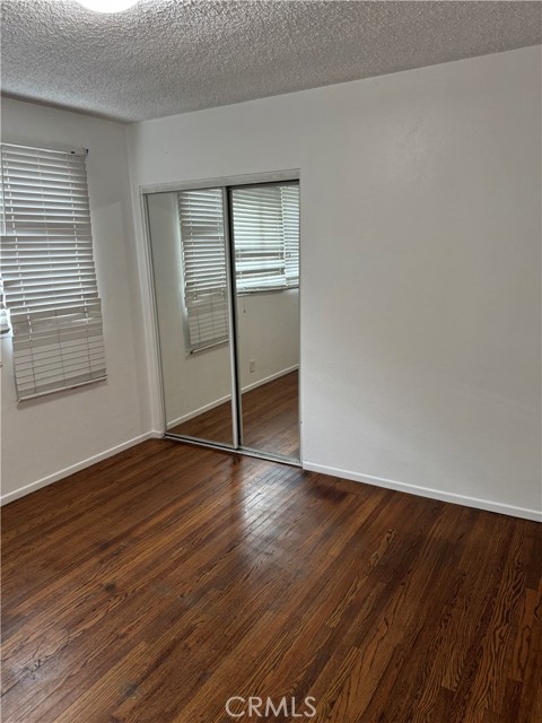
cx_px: 271
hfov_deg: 56.8
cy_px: 362
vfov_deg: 71.6
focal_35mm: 24
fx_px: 501
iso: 200
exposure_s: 1/60
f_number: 1.78
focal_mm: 6.76
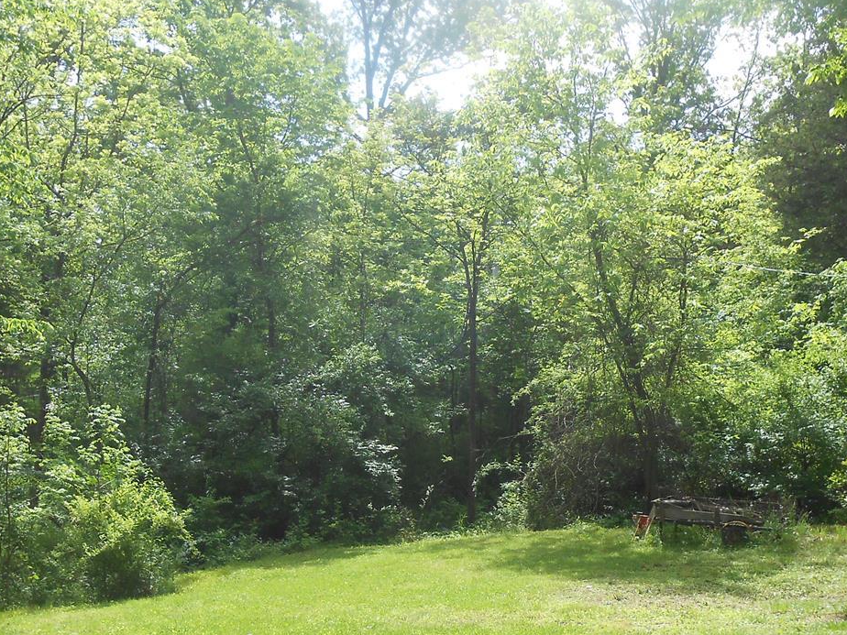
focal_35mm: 45
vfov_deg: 31.7
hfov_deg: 42.1
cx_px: 416
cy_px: 468
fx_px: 1101
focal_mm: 4.6
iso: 80
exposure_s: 1/320
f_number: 3.5
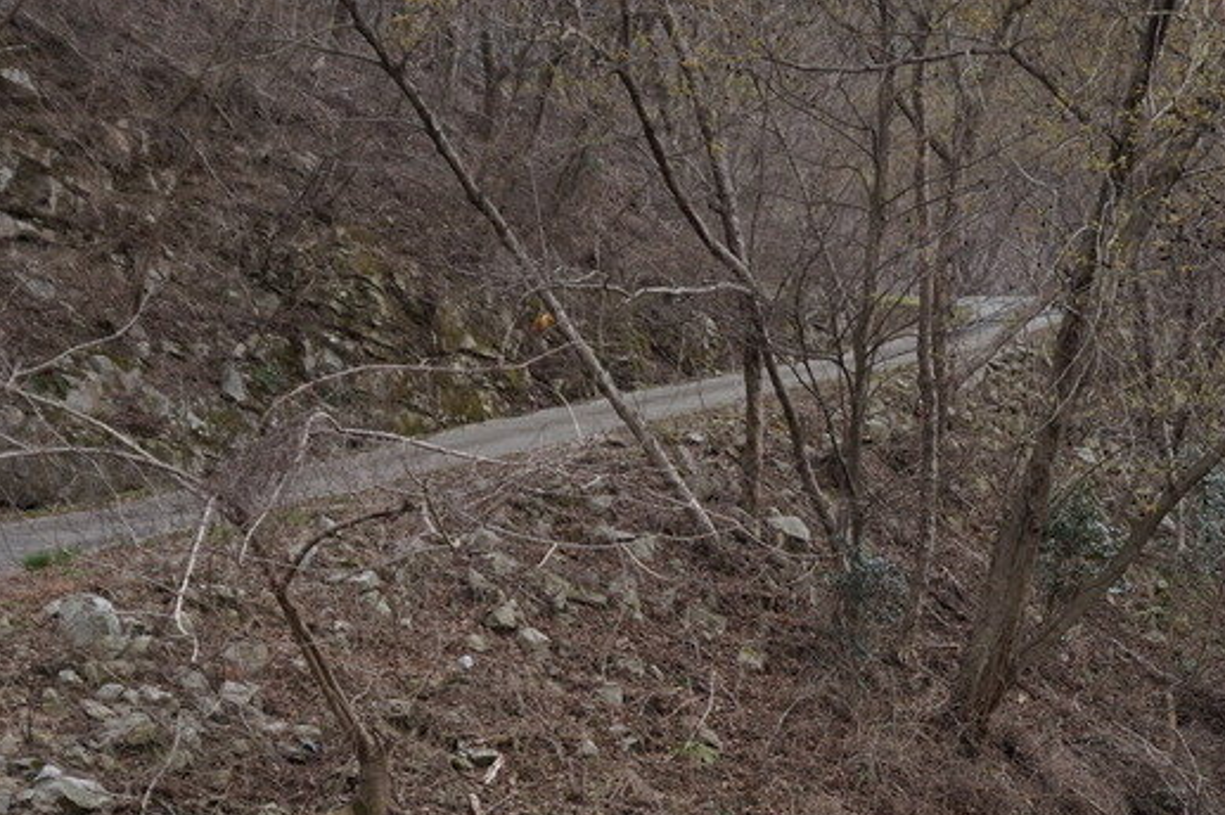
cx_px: 772
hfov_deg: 30.8
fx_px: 2210
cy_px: 848
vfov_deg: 20.1
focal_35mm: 65
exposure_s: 1/160
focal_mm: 16
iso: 100
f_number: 4
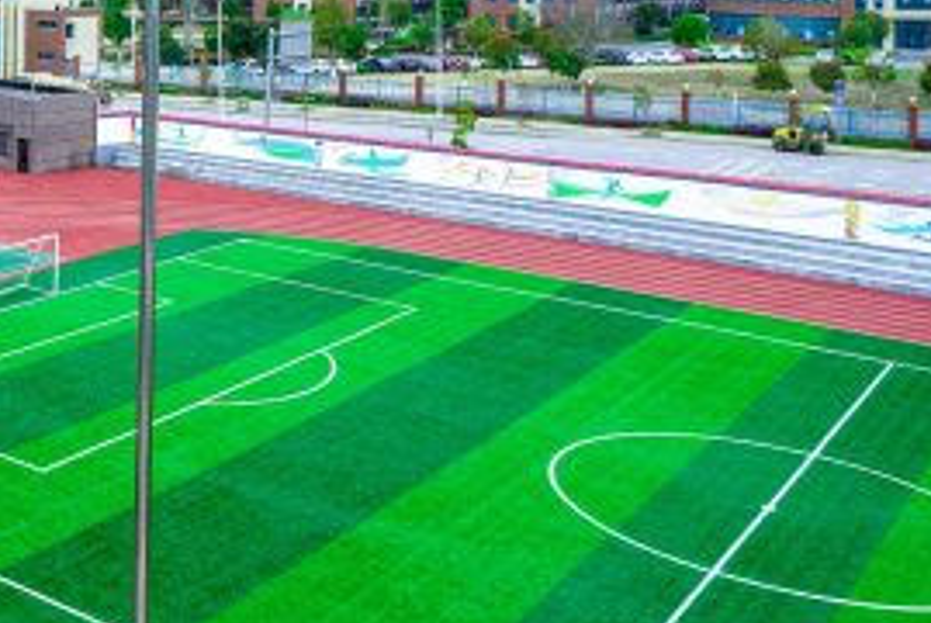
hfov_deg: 34.6
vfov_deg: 25.6
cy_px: -59
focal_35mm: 49
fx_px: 1269
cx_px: -100
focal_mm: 8.38
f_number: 2.8
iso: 100
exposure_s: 1/350
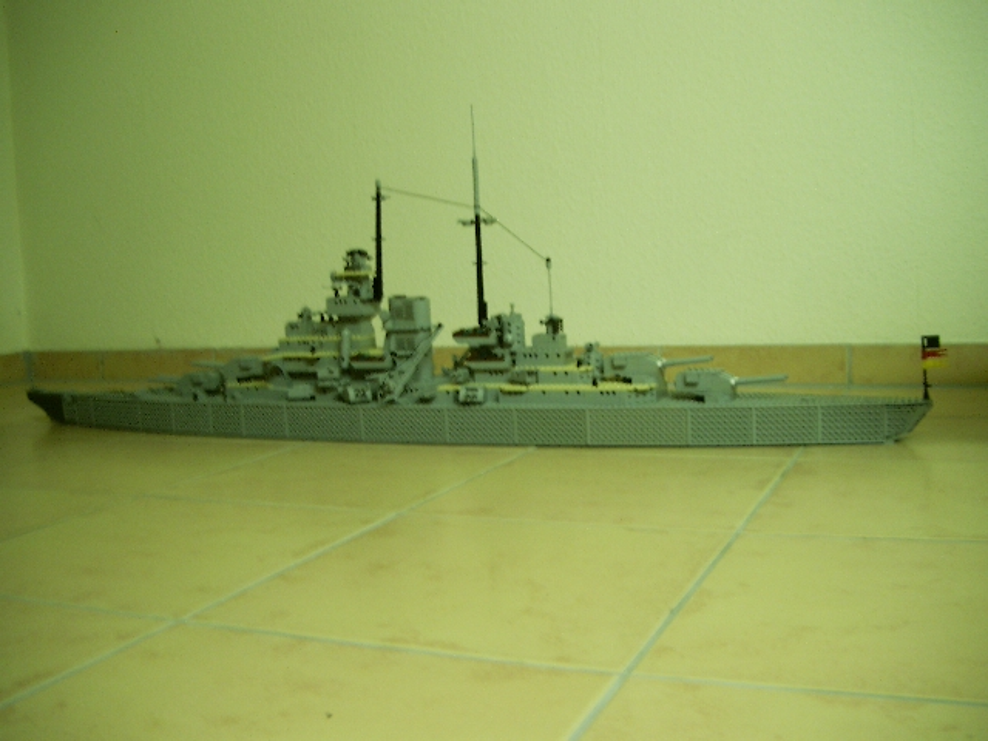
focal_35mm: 37
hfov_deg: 50.1
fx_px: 1056
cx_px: 494
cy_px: 370
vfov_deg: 38.7
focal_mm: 7.6
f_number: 2.6
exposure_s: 1/8
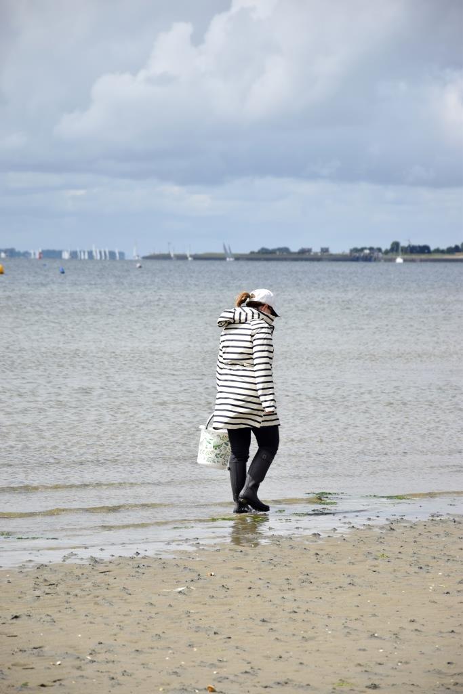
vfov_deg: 13.0
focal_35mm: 158
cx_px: 232
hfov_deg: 8.7
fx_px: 3037
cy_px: 347
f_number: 5.6
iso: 125
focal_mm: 105
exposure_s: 1/800
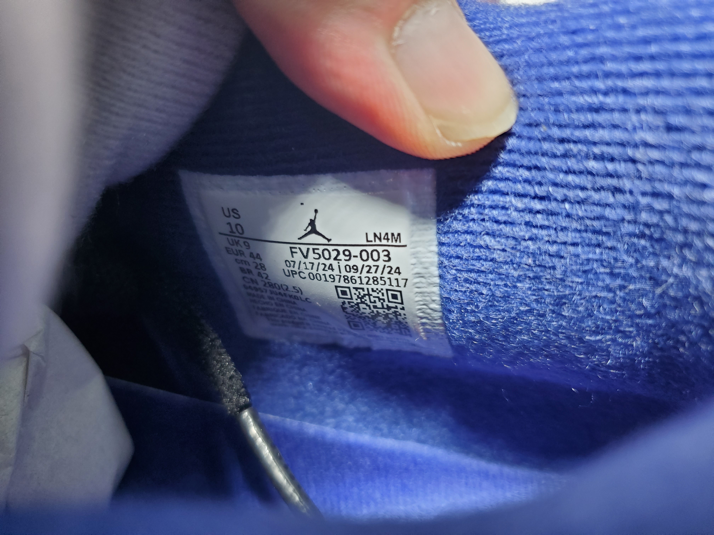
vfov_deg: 53.1
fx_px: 536
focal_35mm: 26
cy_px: 268
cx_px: 357
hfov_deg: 67.3
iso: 160
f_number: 1.5
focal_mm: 4.3
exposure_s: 1/100
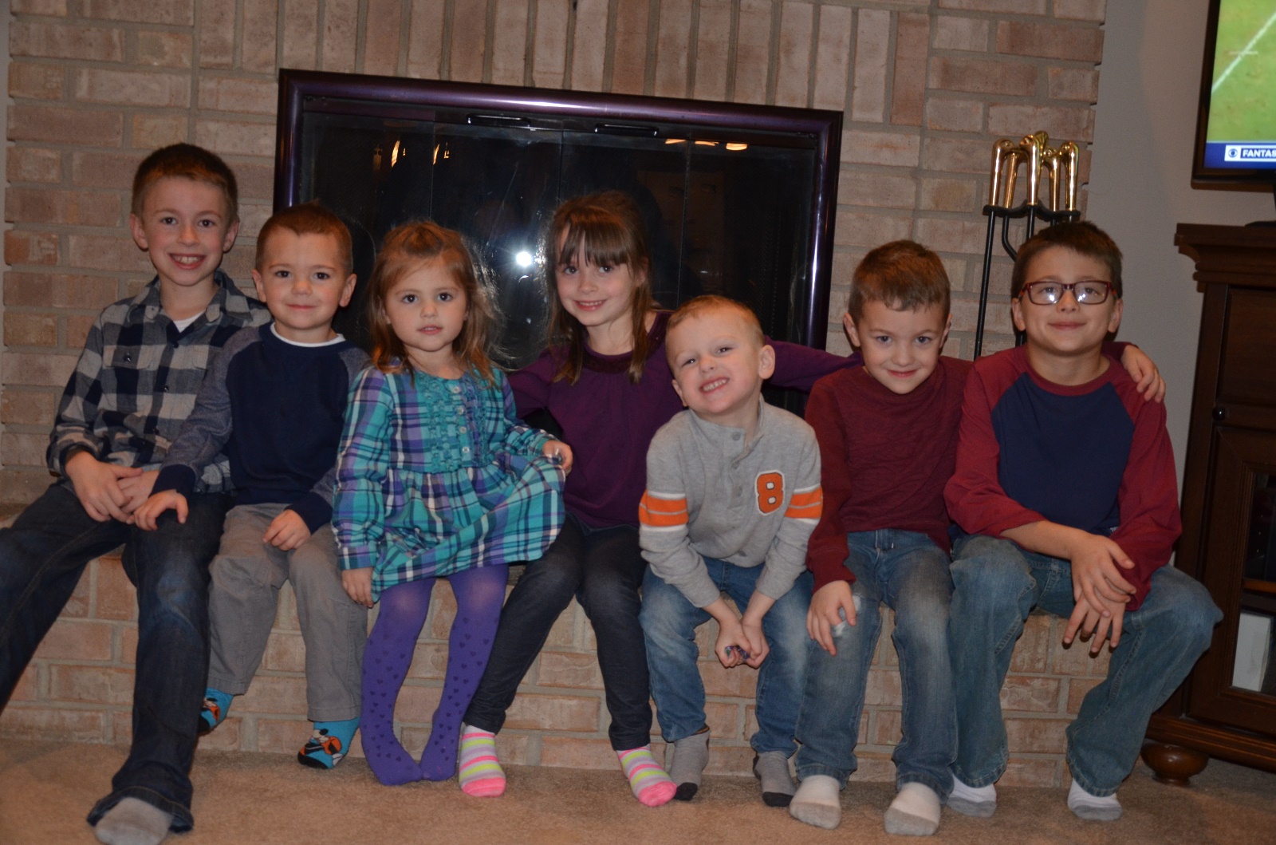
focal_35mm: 42
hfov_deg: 46.5
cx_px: 638
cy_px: 422
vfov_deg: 31.7
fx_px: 1485
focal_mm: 28
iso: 800
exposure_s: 1/60
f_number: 4
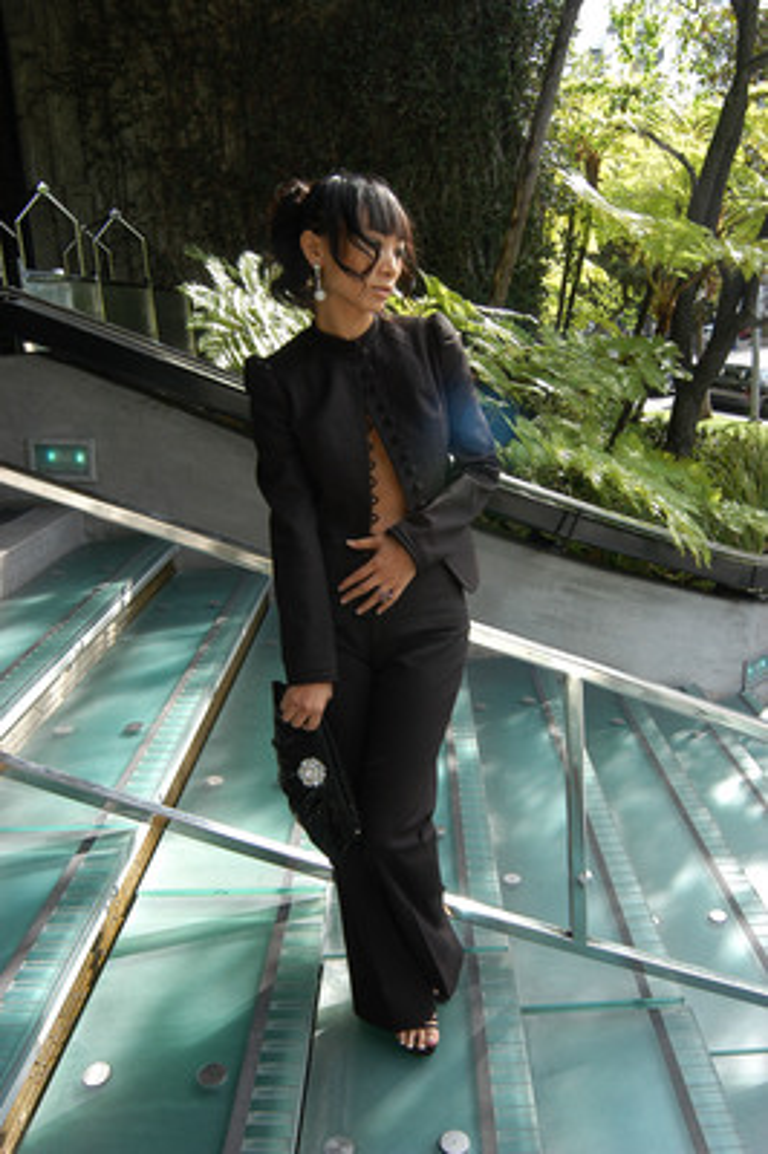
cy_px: 577
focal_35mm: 27
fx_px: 865
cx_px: 384
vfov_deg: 67.4
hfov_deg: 47.9
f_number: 9
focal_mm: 18
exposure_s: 1/60
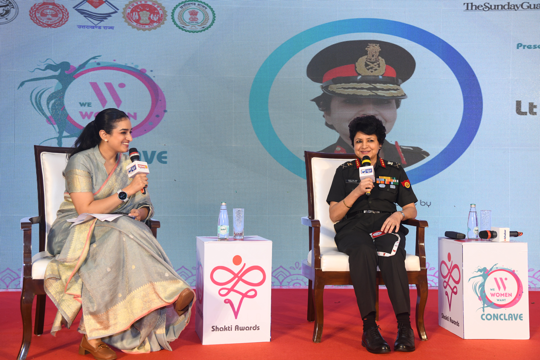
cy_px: 180
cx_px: 270
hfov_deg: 41.1
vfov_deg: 28.1
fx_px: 720
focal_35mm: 48
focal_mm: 48
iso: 1250
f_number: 5
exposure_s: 1/125
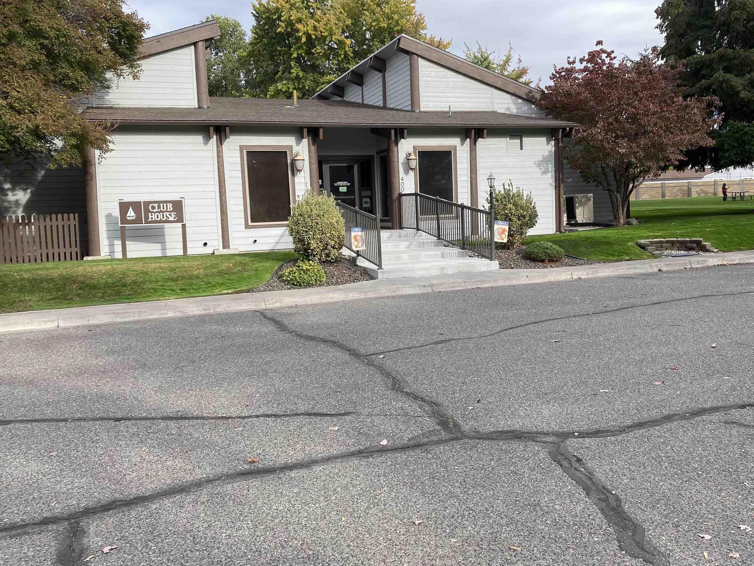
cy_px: 267
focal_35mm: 30
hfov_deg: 59.8
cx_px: 421
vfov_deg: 46.8
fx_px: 654
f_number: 1.8
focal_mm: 4.25
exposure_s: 1/793
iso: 32
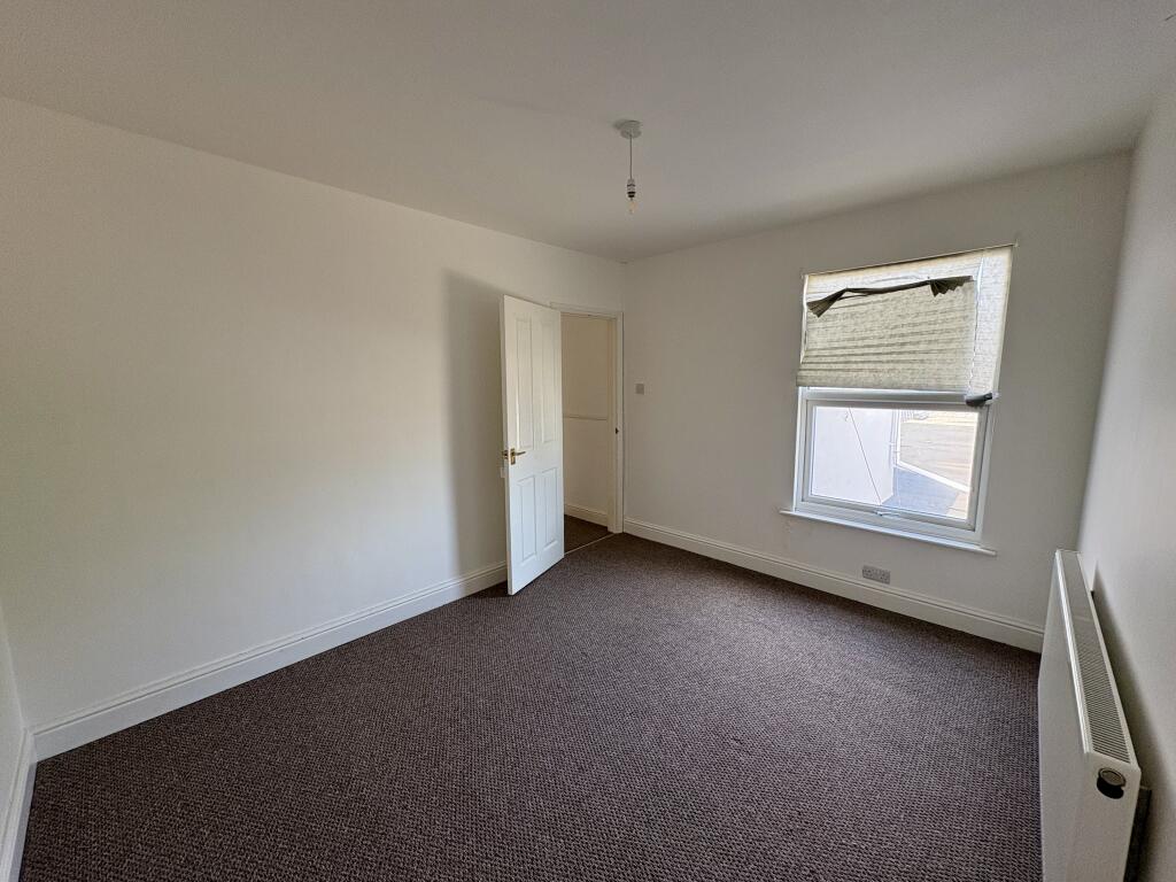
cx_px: 588
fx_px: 476
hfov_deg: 102.1
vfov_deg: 85.7
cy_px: 441
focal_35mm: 14
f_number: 2.2
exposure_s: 1/99
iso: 160
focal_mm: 2.22
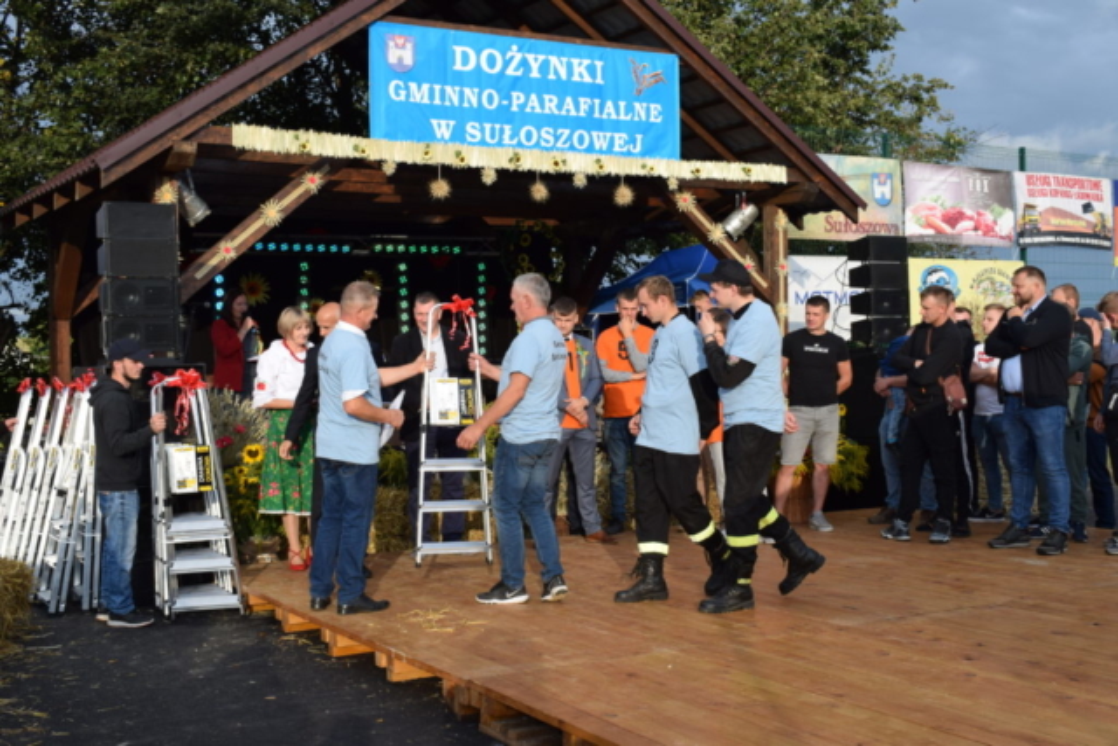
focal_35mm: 44
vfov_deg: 30.9
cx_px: 559
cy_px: 373
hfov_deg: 45.0
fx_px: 1351
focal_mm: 29
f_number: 8
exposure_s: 1/250
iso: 220
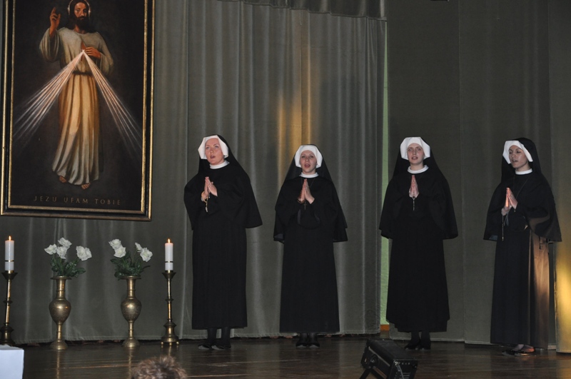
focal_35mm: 78
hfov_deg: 26.0
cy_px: 190
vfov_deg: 17.4
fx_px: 1235
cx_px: 286
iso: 1000
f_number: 5
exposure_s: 1/200
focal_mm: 52
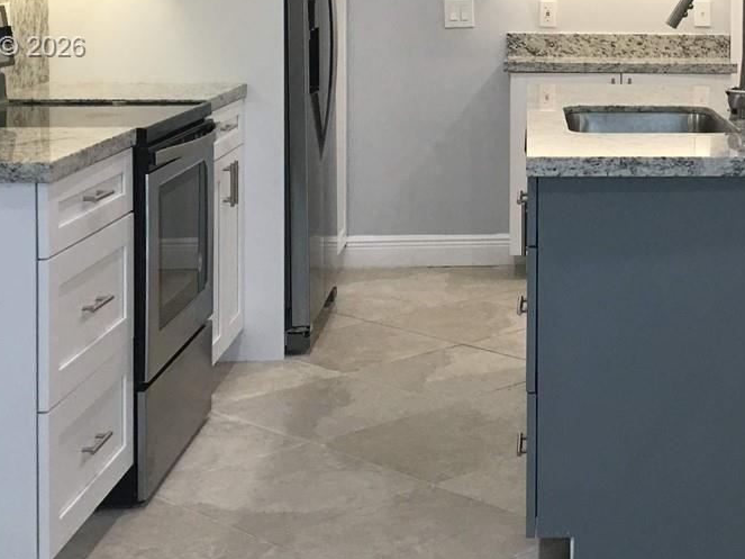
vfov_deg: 20.5
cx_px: 634
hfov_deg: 27.0
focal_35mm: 70
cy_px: 48
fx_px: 1506
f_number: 2.2
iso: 40
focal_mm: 4.15
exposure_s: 1/30
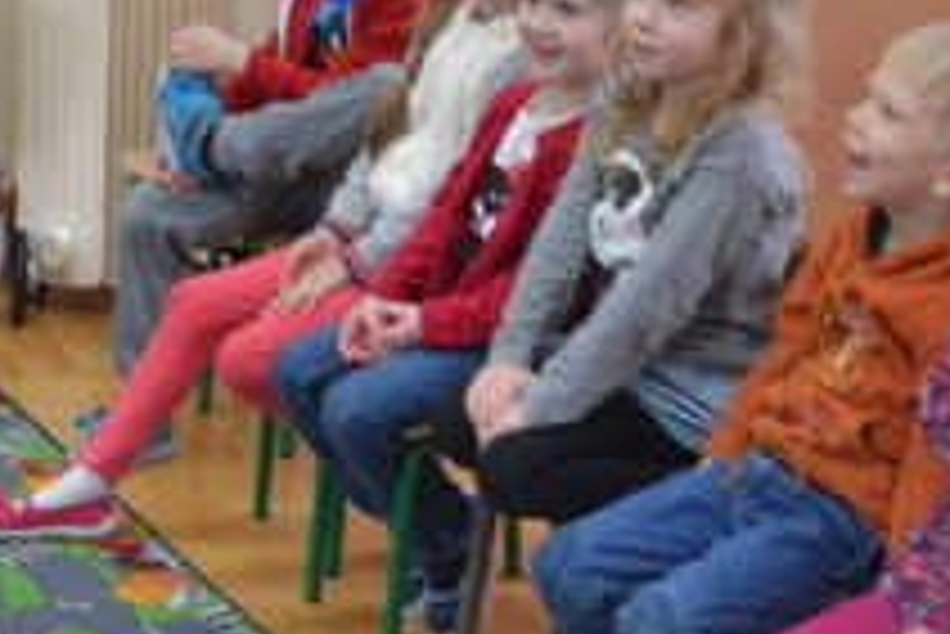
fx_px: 3222
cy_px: 225
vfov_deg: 11.2
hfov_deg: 16.1
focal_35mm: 122
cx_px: -180
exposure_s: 1/60
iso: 400
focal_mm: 26
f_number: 4.2
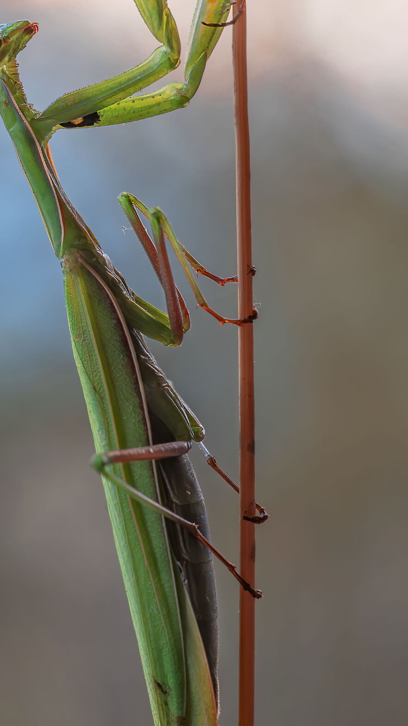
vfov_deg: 8.9
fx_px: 4632
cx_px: 167
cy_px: 268
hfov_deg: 5.0
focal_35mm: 241
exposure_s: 1/5
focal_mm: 150
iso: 160
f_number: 13
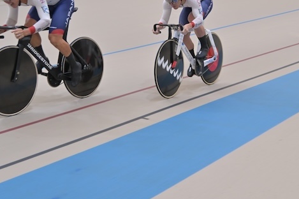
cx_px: 209
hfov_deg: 28.6
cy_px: 41
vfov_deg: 19.2
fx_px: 581
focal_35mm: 70
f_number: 5
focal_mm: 41
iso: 1100
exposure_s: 1/400
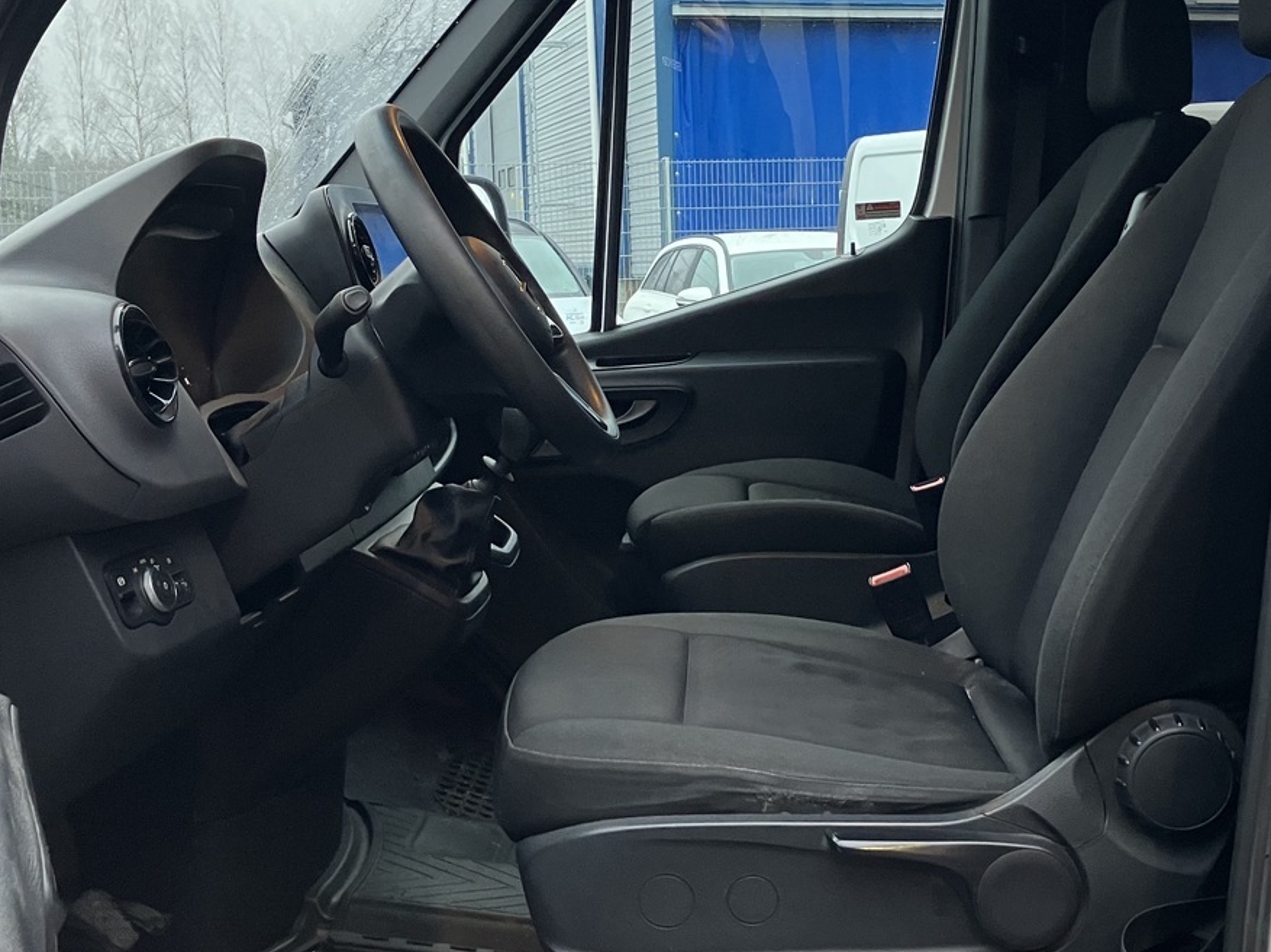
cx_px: 719
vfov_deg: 31.5
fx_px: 1688
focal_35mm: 46
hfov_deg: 41.2
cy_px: 427
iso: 125
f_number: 1.8
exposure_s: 1/50
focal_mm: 3.99
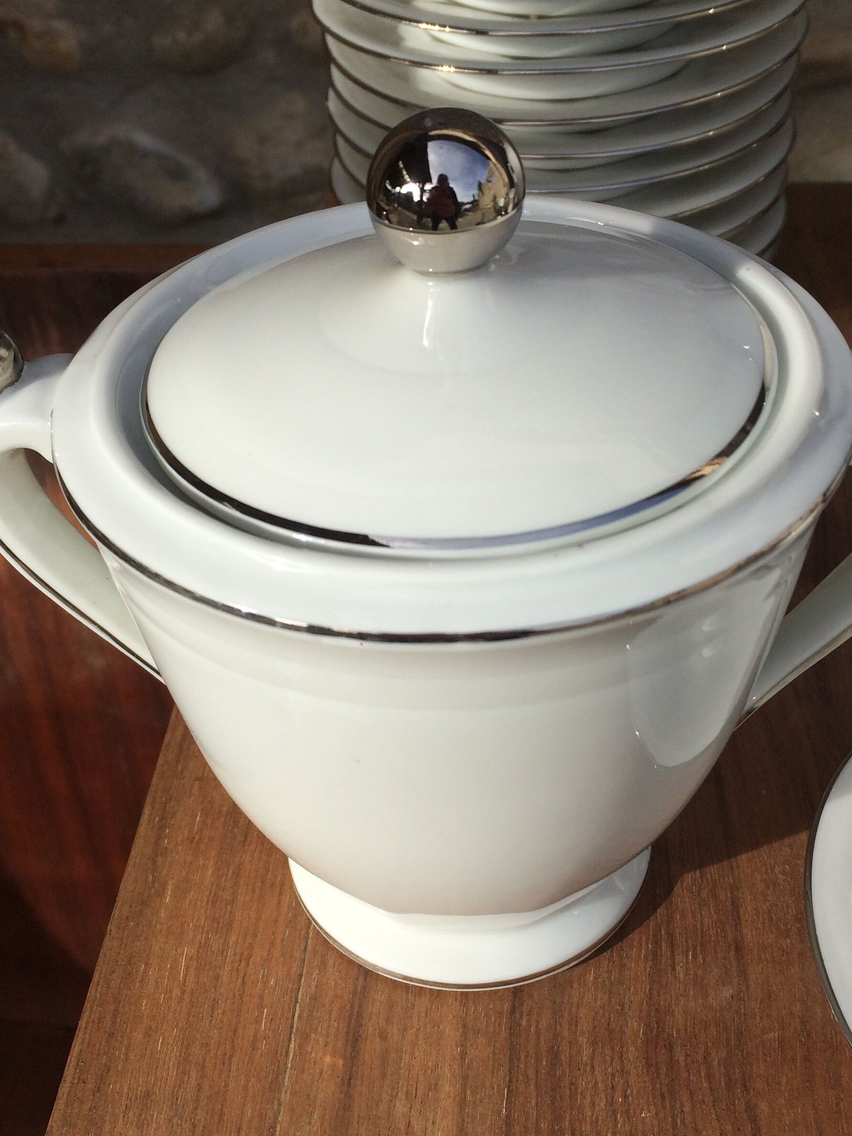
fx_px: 1312
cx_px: 437
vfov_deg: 46.8
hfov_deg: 36.0
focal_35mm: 40
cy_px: 554
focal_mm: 4.15
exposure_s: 1/2160
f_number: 2.2
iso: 32
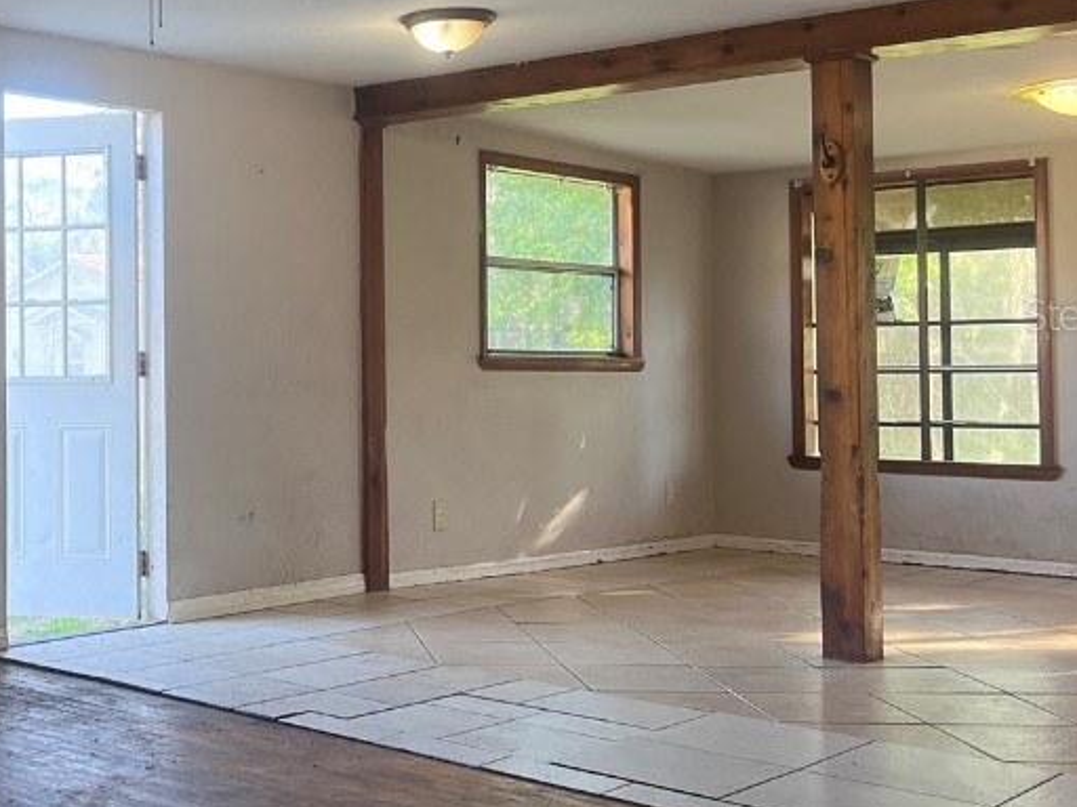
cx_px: 145
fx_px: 1618
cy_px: 313
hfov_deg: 35.1
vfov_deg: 28.0
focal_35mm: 52
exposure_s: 1/121
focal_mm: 5.7
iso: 125
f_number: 1.5
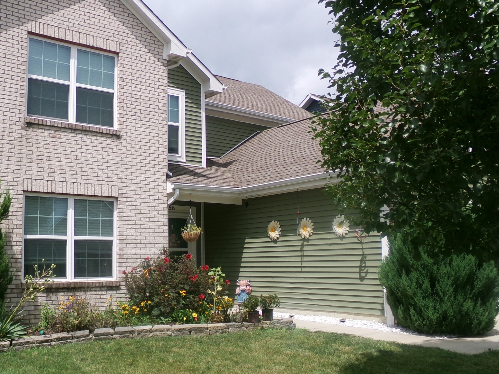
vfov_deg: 37.7
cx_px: 191
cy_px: 206
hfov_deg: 48.6
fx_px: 548
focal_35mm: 38
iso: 100
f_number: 3.7
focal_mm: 4.3
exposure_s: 1/900
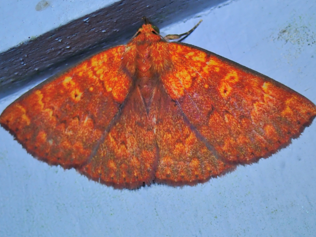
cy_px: 115
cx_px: 157
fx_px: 968
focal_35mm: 106
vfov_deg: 14.0
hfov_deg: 18.5
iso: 100
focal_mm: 18
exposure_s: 1/1250
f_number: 6.3
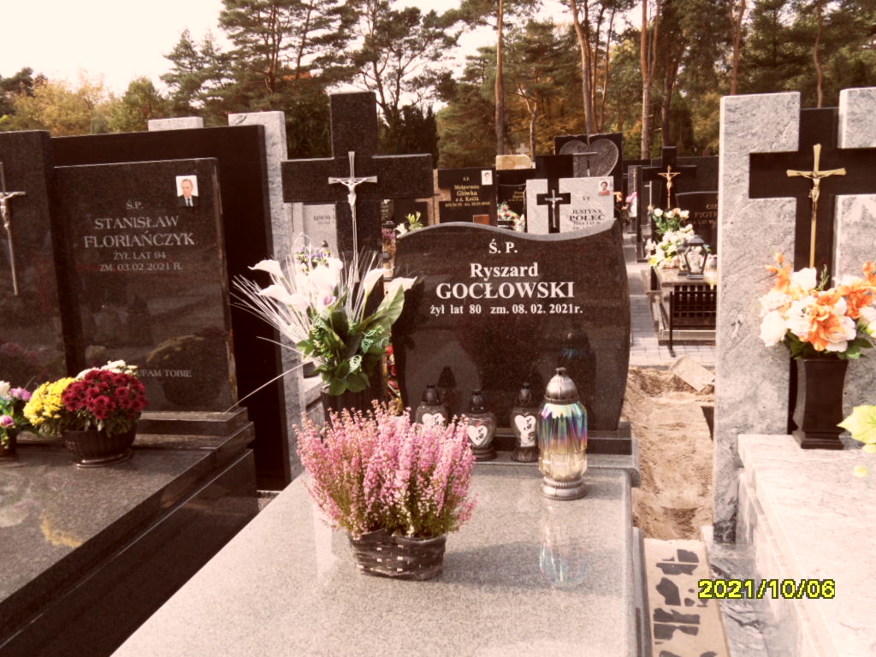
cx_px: 438
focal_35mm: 32
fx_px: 810
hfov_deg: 56.8
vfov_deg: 44.2
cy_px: 328
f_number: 3.4
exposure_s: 1/250
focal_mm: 5.3
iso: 80
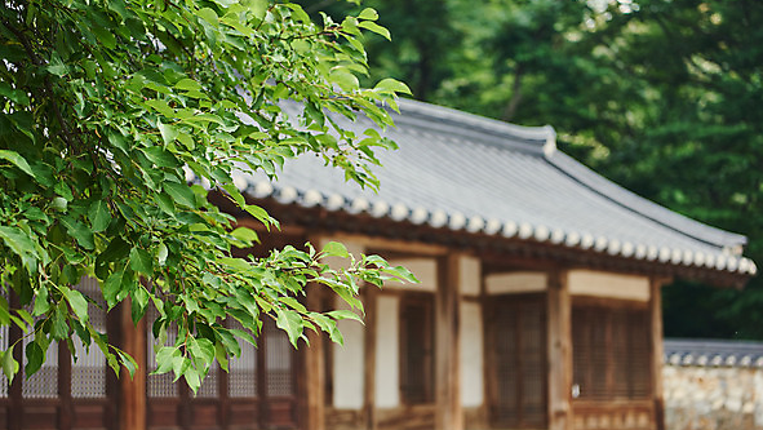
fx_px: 1397
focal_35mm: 69
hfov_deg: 30.6
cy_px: 249
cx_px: 385
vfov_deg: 17.5
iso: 400
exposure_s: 1/640
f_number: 3.5
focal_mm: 65
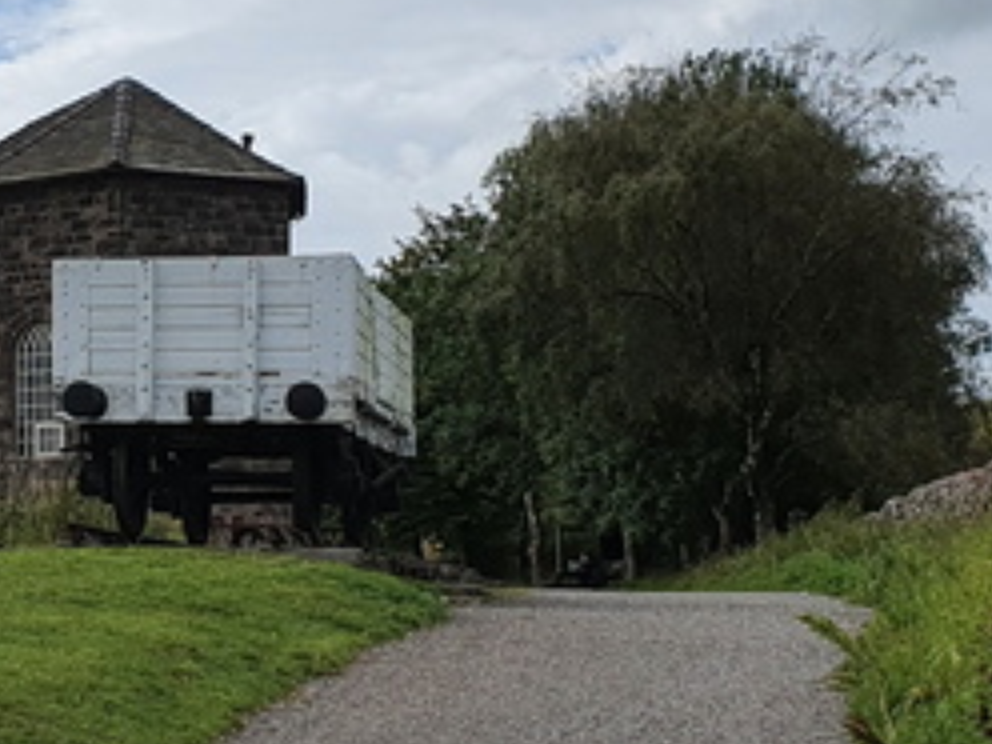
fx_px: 2379
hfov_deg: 22.6
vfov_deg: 17.8
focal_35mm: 83
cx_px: 0
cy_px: 324
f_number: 2.4
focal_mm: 4.32
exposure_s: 1/2800
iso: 50
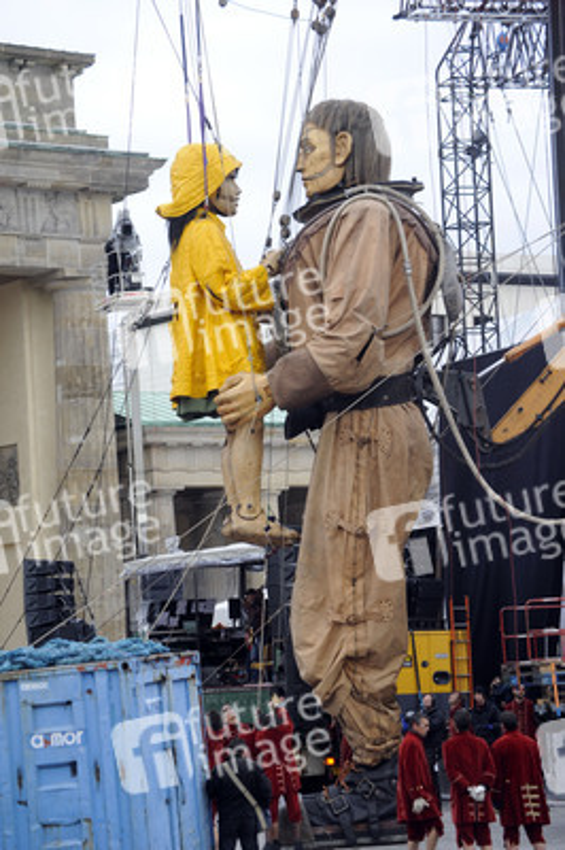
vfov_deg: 19.5
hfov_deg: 13.0
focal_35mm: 105
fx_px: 2476
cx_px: 282
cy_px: 425
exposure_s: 1/200
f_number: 6.3
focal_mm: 105
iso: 800
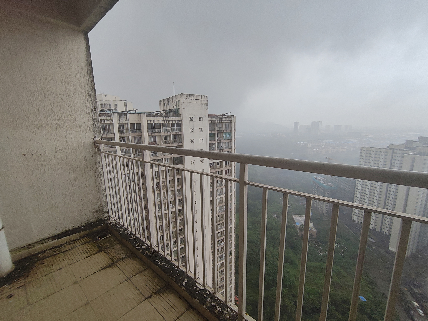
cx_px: 214
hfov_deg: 98.1
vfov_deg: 81.8
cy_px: 160
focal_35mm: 15
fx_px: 186
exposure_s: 1/476
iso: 50
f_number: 2.2
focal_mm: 1.64
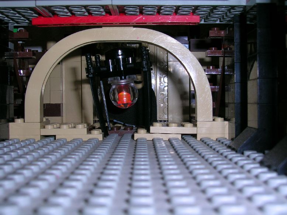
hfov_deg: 36.2
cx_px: 144
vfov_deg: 27.5
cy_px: 108
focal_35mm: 53
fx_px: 440
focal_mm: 8
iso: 50
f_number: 5.5
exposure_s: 1/60.1
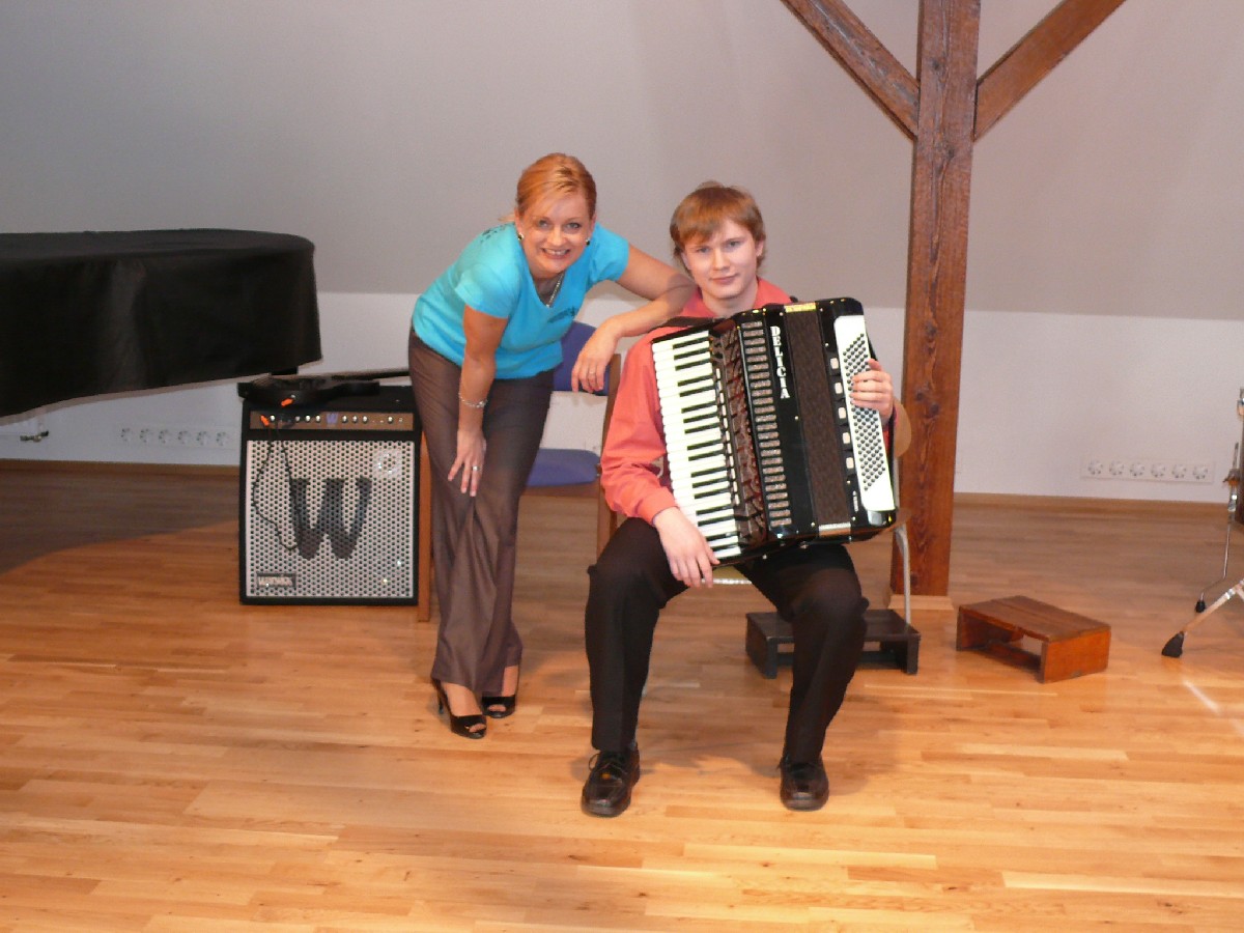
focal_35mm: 49
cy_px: 466
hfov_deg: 38.9
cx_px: 622
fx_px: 1761
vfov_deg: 29.7
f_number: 2.8
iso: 200
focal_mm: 9
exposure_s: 1/30
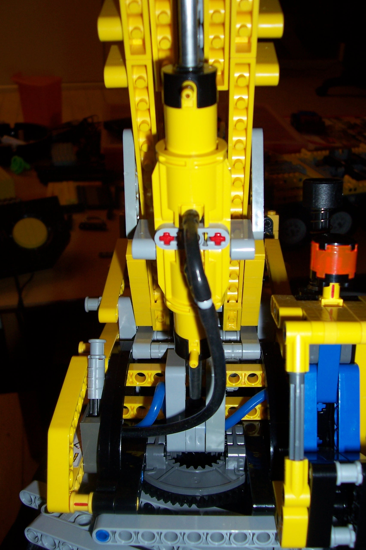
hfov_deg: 38.9
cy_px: 275
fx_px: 519
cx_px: 183
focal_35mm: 34
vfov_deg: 55.8
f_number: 2.7
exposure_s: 1/60
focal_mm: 5.6
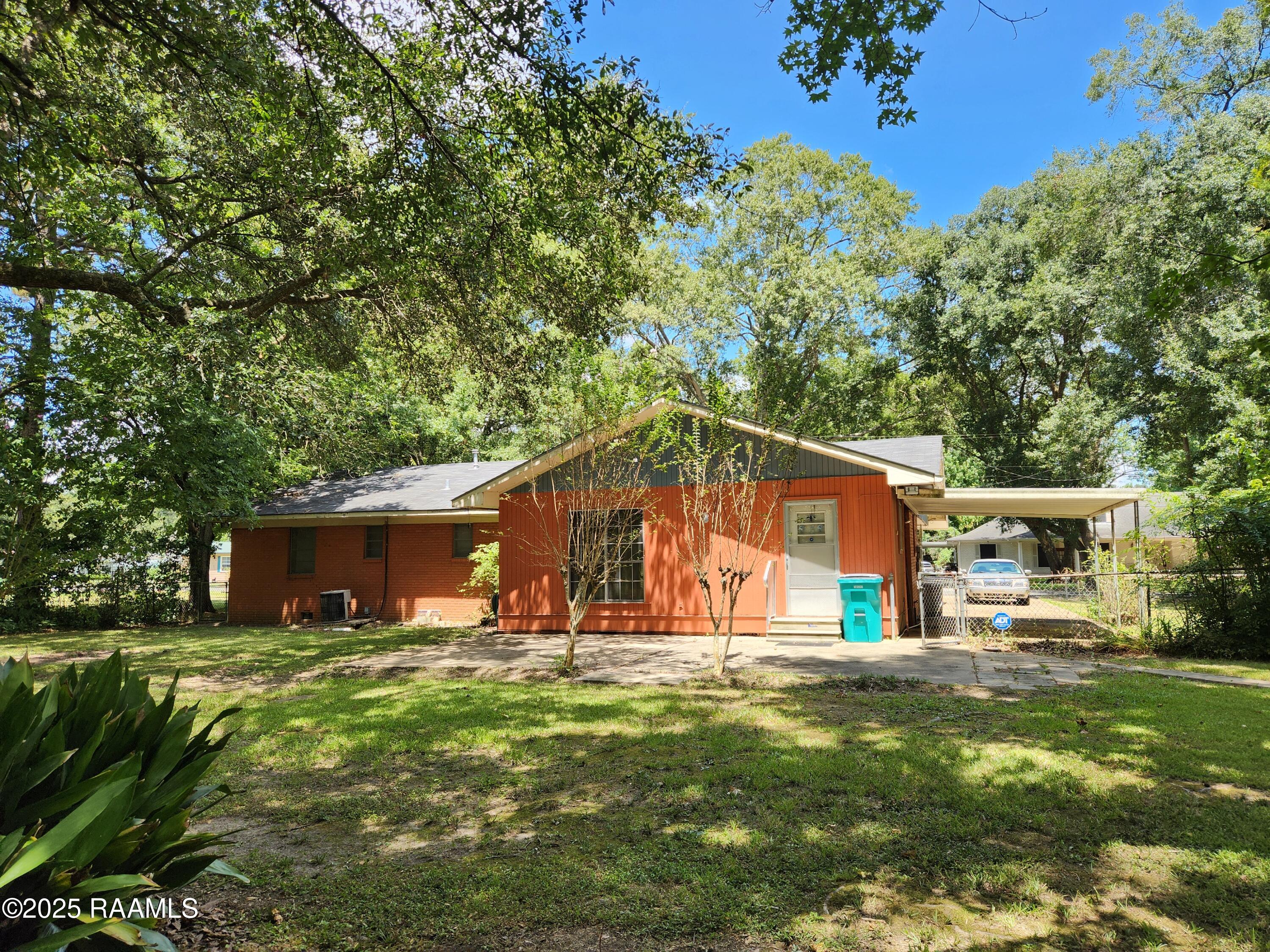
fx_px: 844
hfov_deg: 73.9
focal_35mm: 23
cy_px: 476
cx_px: 635
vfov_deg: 58.9
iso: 20
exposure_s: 1/377
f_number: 1.8
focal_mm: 5.4
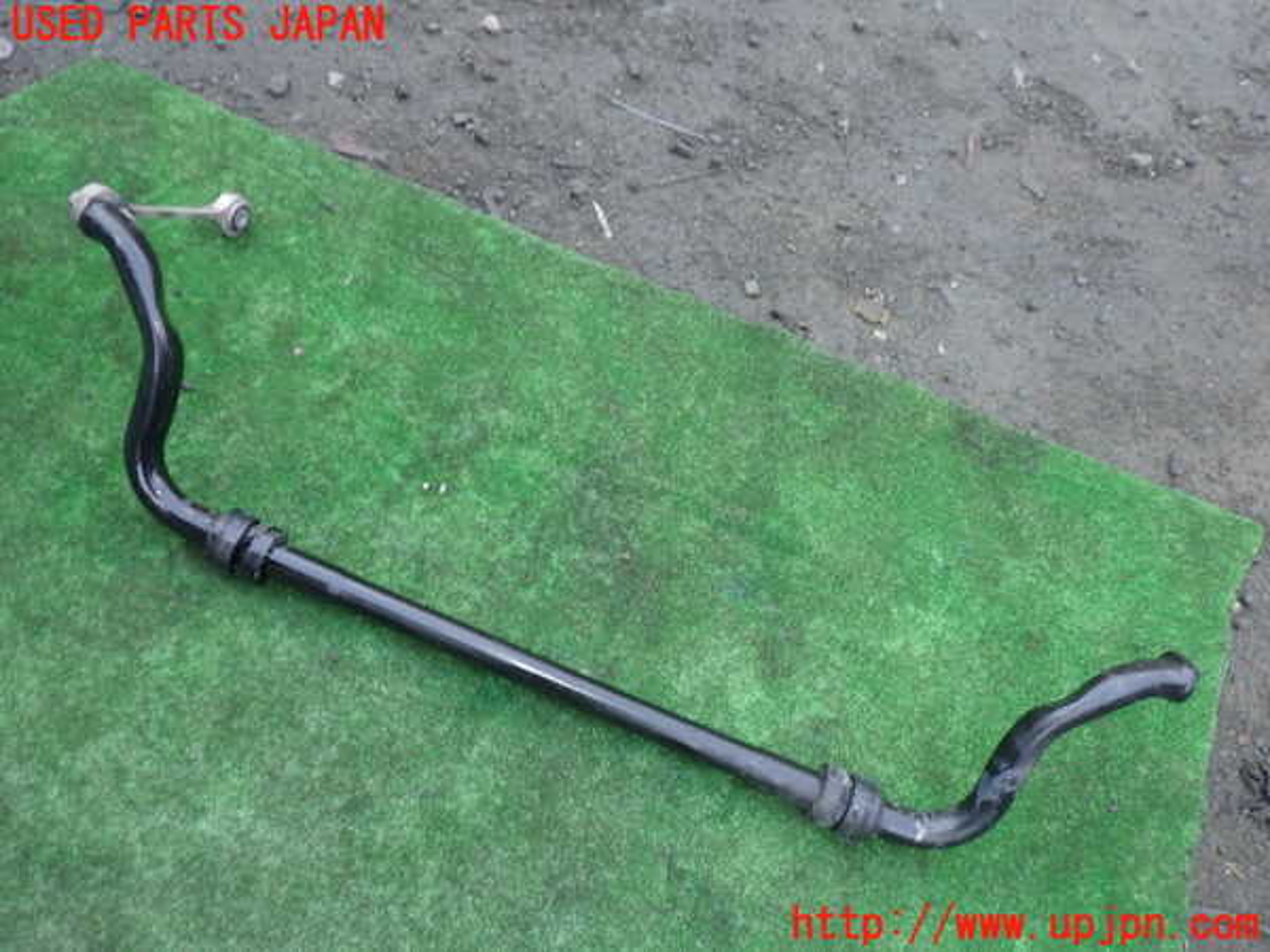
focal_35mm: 30
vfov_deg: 46.8
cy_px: 476
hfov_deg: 60.0
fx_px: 1101
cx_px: 635
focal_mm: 5.4
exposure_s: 1/30
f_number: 2.3
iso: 200
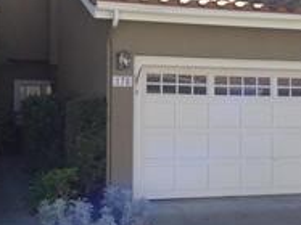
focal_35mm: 64
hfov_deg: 30.3
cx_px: 150
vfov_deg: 22.9
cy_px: 90
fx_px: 556
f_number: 2.4
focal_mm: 4.28
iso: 50
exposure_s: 1/570
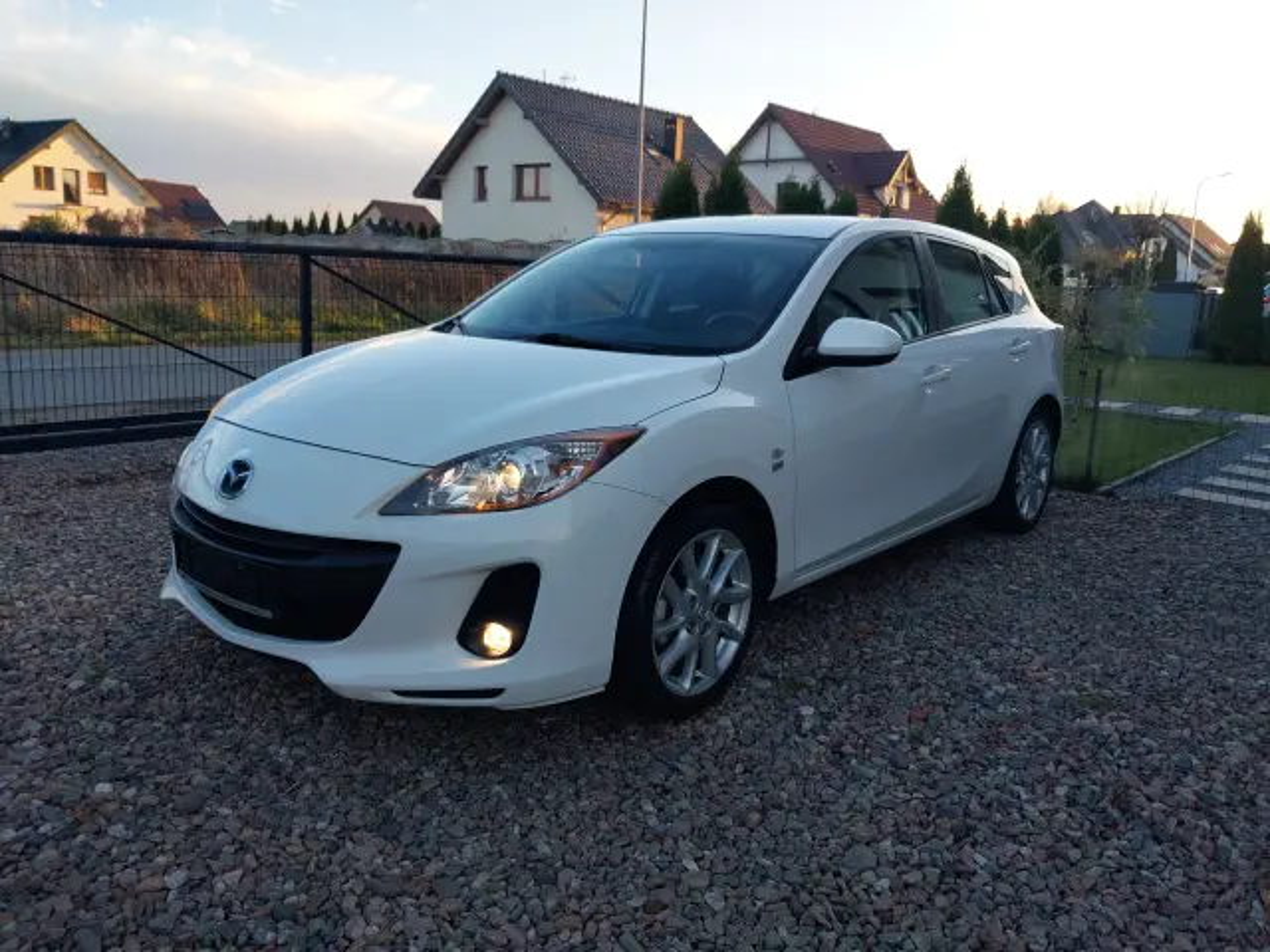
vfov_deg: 46.8
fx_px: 1101
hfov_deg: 60.0
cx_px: 635
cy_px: 476
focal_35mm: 30
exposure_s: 1/100
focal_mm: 4.6
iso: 25
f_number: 1.8
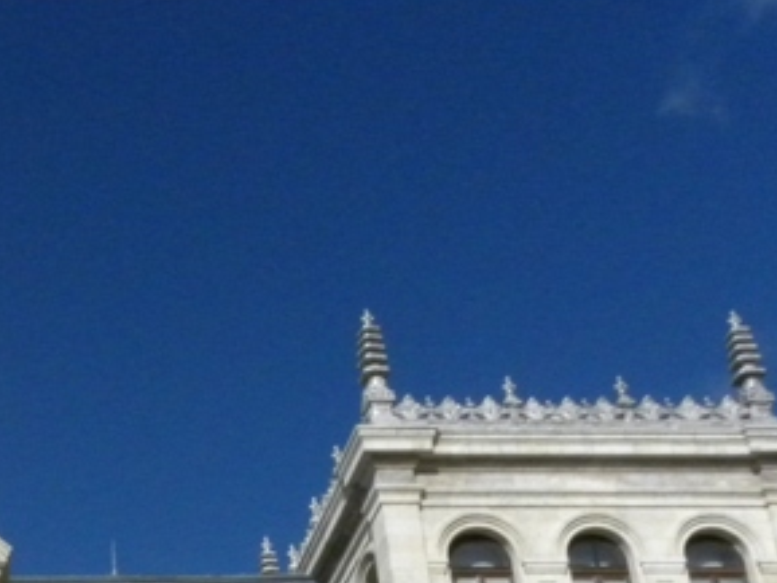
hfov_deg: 24.6
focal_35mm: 72
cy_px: 795
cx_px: -145
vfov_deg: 18.7
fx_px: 1617
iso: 400
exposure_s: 1/2000
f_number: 8
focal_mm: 4.6
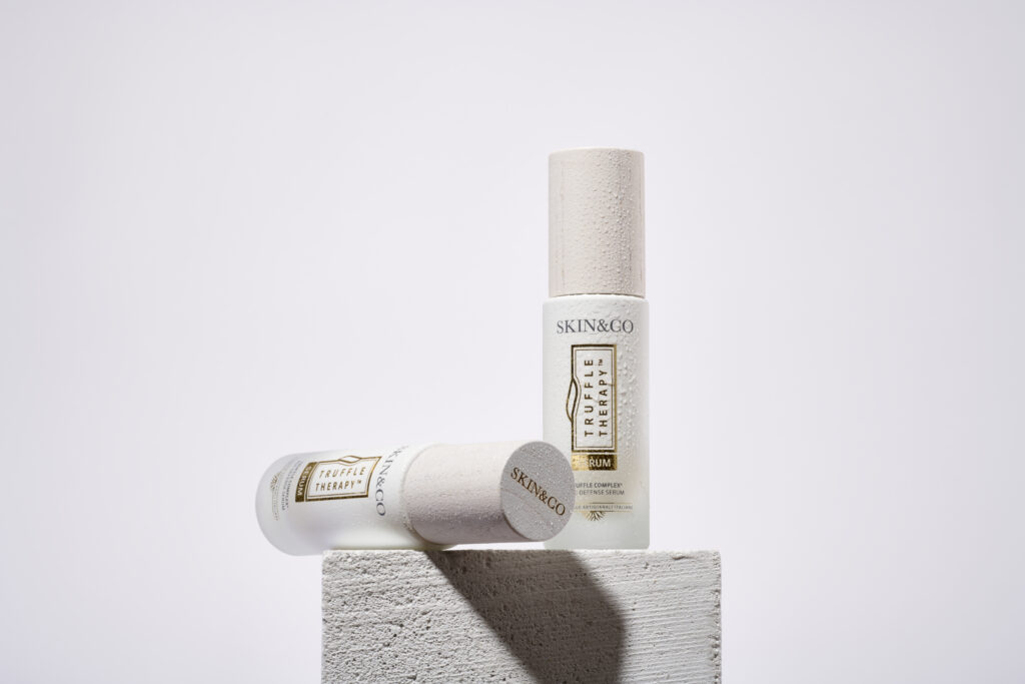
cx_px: 512
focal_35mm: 105
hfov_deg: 19.5
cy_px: 342
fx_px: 2990
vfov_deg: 13.0
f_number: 29
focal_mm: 105
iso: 64
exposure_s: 1/160
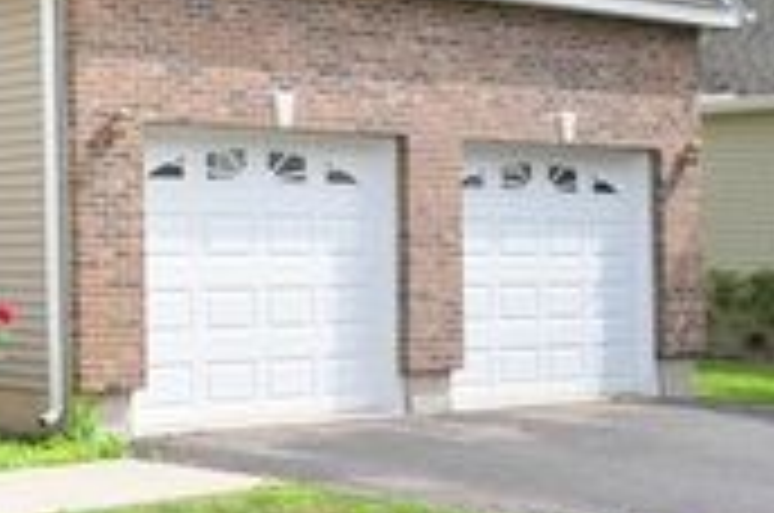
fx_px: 1309
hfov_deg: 27.3
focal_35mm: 61
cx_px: -248
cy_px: 99
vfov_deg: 21.9
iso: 800
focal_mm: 14
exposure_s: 1/1250
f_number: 7.1
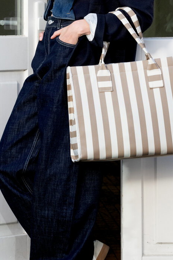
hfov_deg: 5.8
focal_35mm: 236
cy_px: 56
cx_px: 55
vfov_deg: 8.7
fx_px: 1702
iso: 800
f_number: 7.1
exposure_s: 1/400
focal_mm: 102
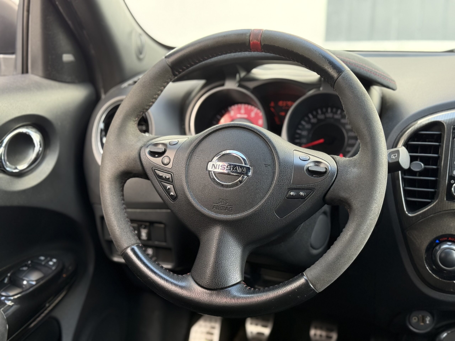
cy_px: 170
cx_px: 228
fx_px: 631
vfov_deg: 30.3
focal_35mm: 48
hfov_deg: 39.7
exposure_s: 1/79
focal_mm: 6.76
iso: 200
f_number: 1.78
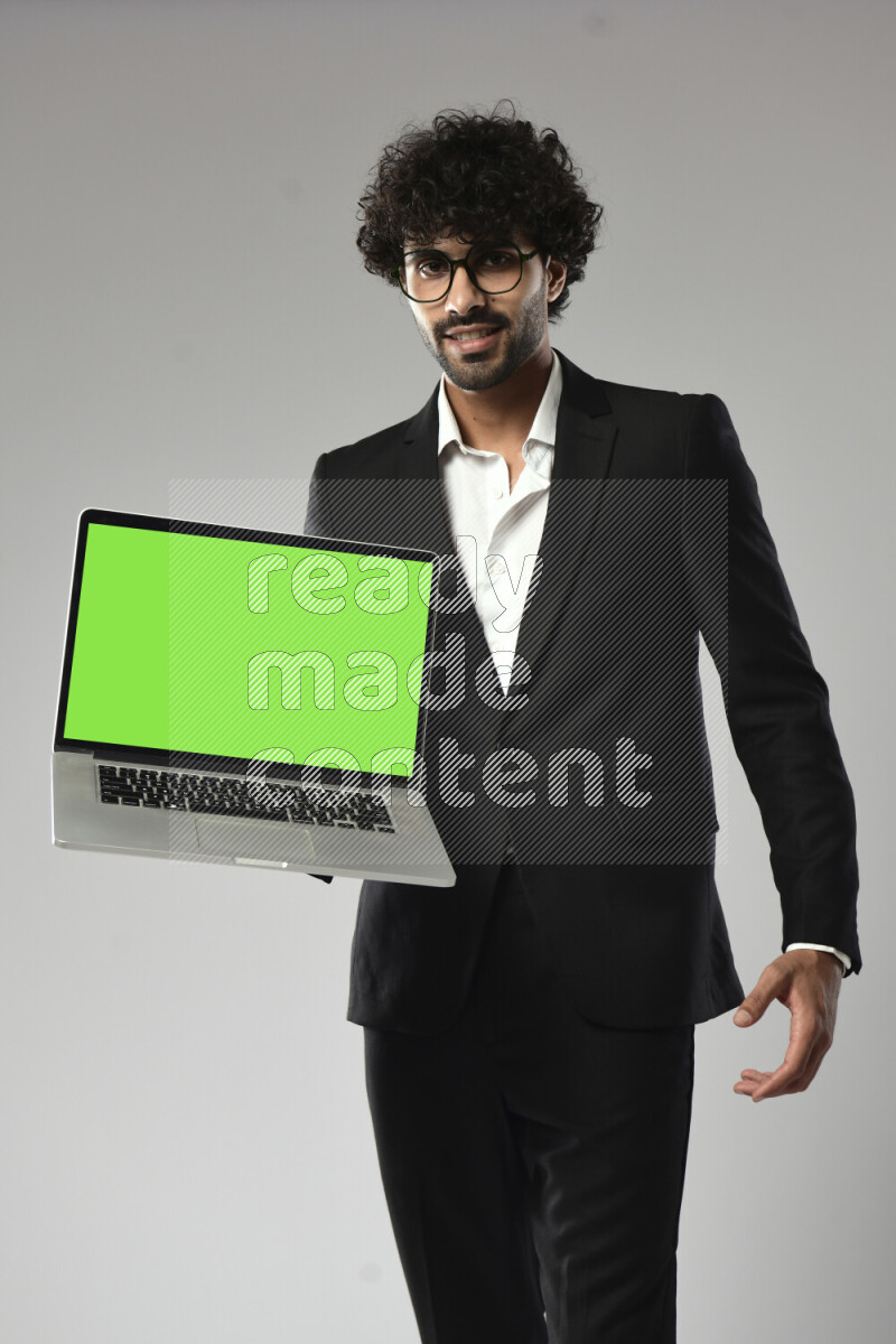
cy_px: 672
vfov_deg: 32.4
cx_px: 448
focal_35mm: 62
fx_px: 2314
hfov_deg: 21.9
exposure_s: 1/125
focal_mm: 62
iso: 400
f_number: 5.6
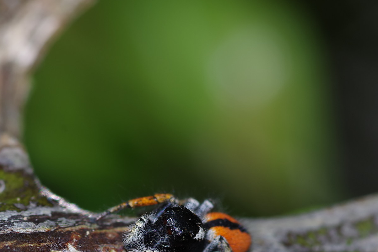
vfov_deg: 4.6
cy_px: 232
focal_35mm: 299
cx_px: 162
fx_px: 3140
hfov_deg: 6.9
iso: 100
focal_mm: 100
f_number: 8
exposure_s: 1/160
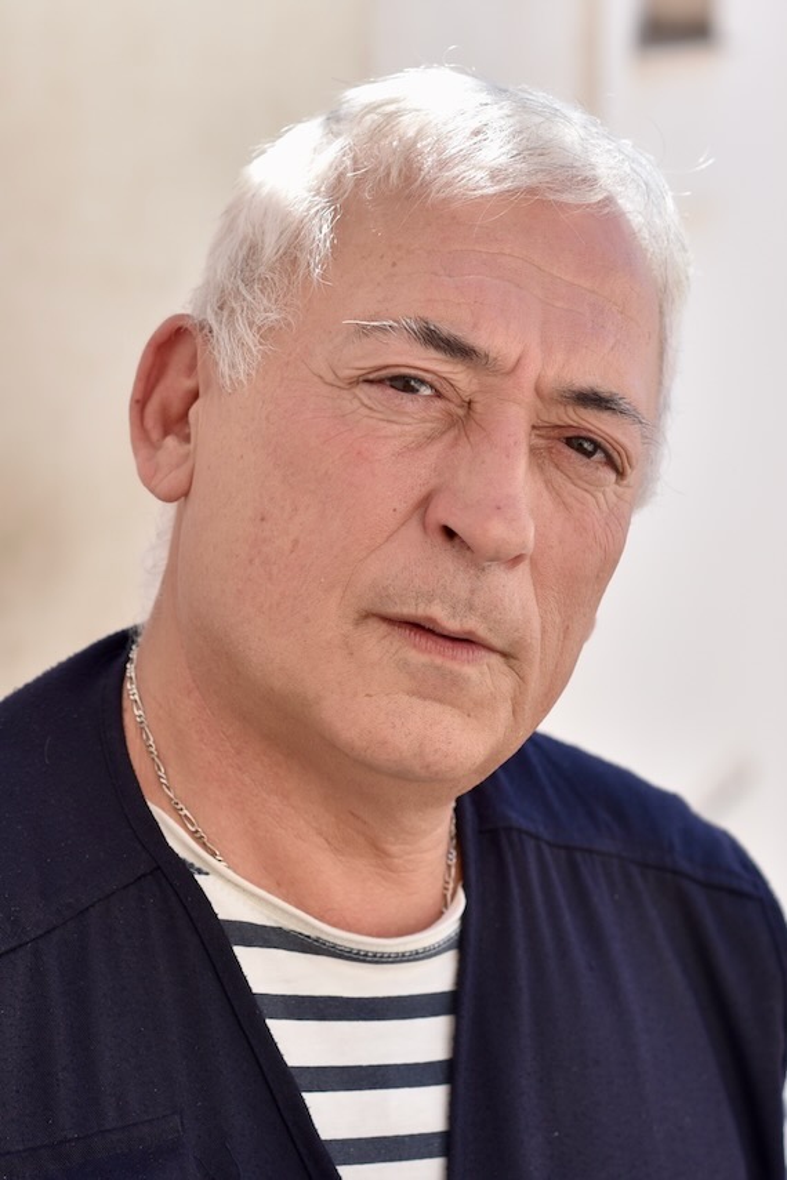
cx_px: 394
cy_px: 590
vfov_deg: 23.9
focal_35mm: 85
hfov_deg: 16.1
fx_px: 2787
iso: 320
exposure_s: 1/1000
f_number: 5
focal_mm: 85
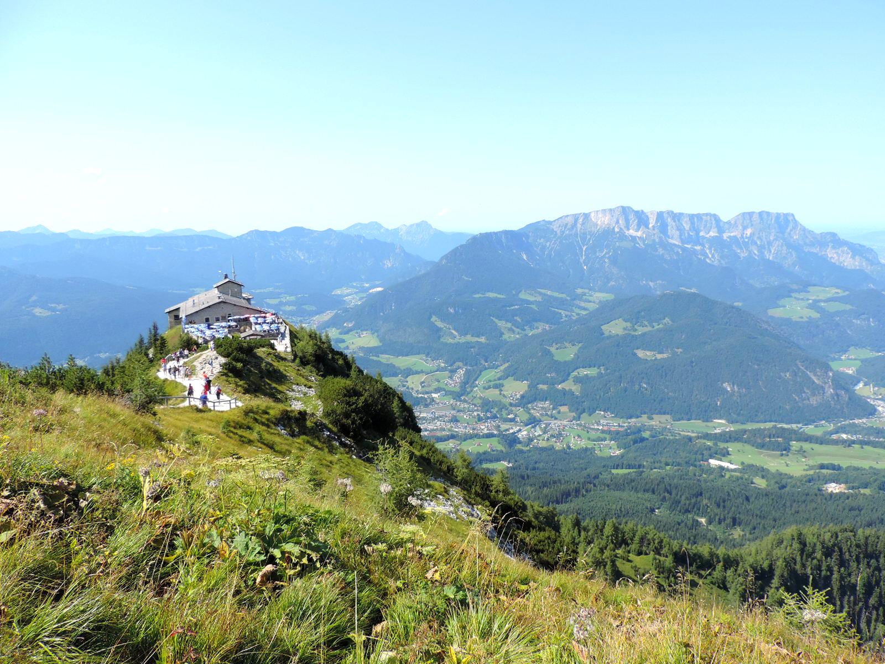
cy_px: 332
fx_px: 614
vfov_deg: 56.8
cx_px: 442
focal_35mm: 24
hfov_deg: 71.6
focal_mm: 4.3
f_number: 3
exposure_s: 1/800
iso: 80
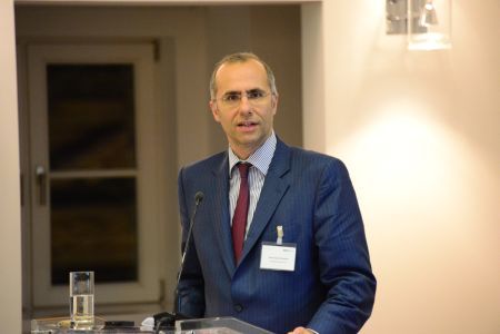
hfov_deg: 6.9
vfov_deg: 4.6
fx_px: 4166
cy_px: 167
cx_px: 250
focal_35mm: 300
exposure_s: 1/60
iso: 6400
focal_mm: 300
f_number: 5.6
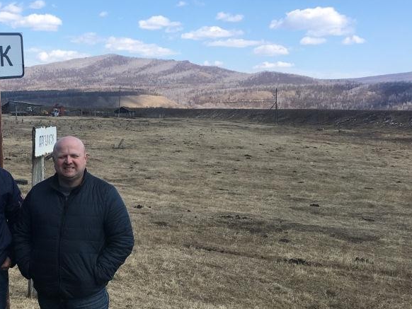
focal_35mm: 51
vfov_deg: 28.4
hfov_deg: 35.9
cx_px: 69
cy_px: 202
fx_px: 607
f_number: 2.2
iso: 25
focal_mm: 4.15
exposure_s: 1/1261
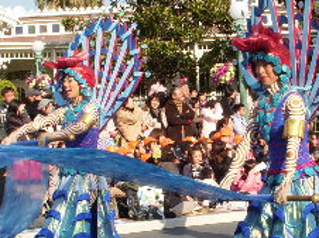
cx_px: 246
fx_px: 930
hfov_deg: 19.3
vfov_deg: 14.6
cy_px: 152
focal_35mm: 101
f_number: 6.6
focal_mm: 6.3
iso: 100
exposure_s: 1/250
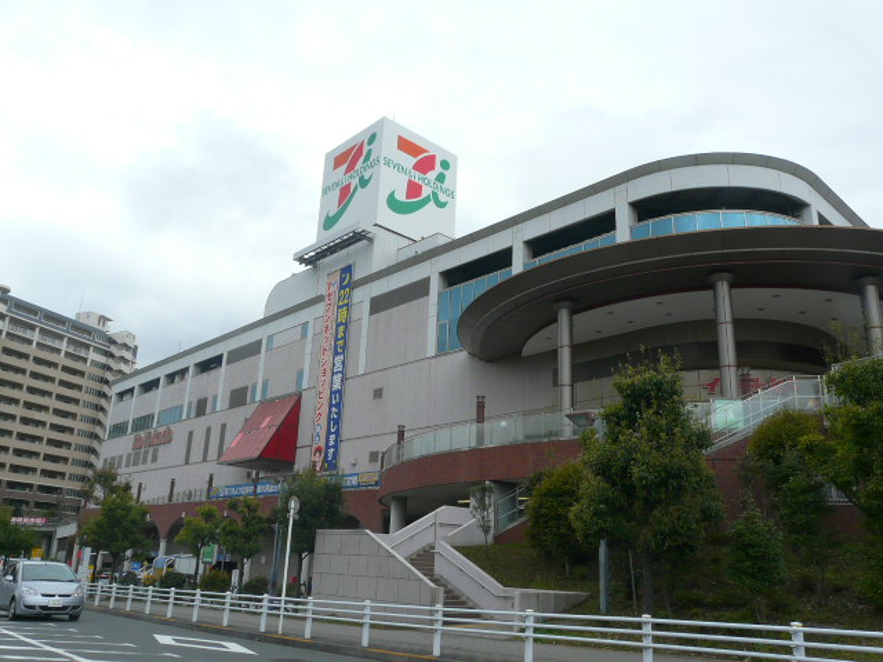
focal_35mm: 28
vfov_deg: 49.7
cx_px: 442
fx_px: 714
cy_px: 331
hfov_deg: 63.4
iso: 100
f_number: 5.6
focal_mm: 4.6
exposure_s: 1/250
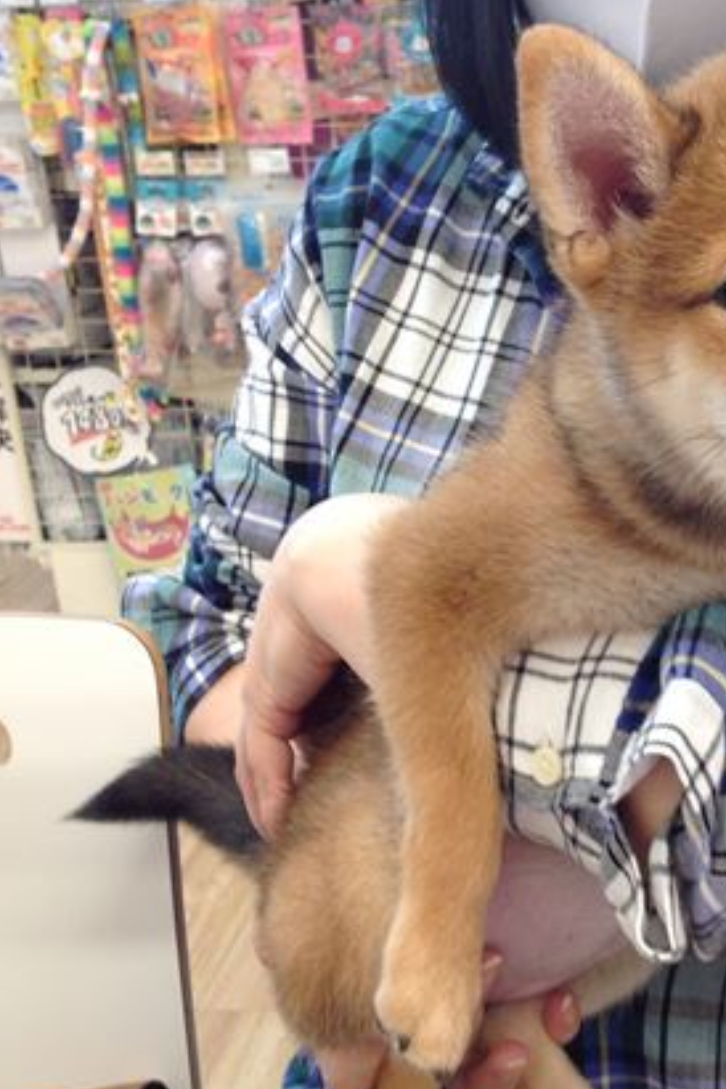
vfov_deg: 37.5
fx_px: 1603
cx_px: 689
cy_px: 525
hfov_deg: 24.6
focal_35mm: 53
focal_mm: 4.28
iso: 50
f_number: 2.4
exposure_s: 1/24
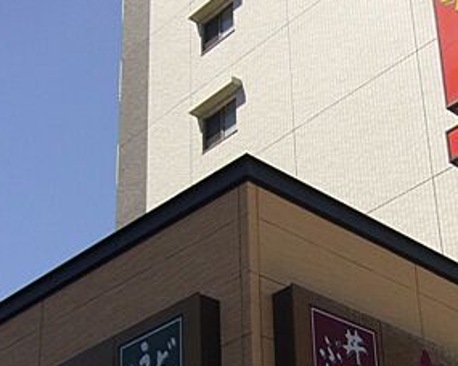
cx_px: 344
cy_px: 284
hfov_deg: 23.9
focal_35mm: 79
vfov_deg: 19.3
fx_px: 1071
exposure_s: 1/400
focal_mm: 6
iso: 80
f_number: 5.7
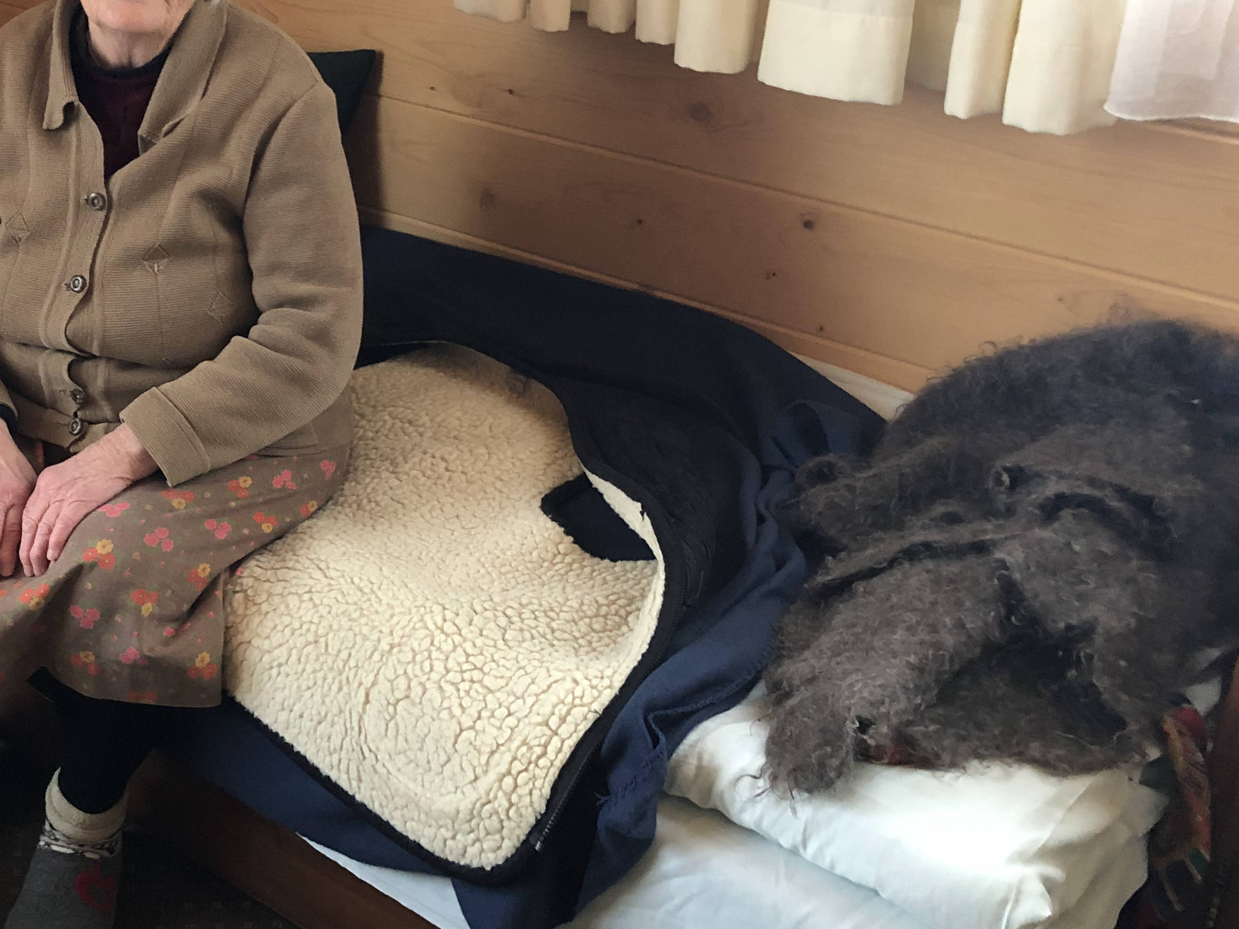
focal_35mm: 48
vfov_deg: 29.9
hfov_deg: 37.7
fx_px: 1718
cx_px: 191
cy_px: 253
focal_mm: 4
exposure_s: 1/12
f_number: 1.8
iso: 100
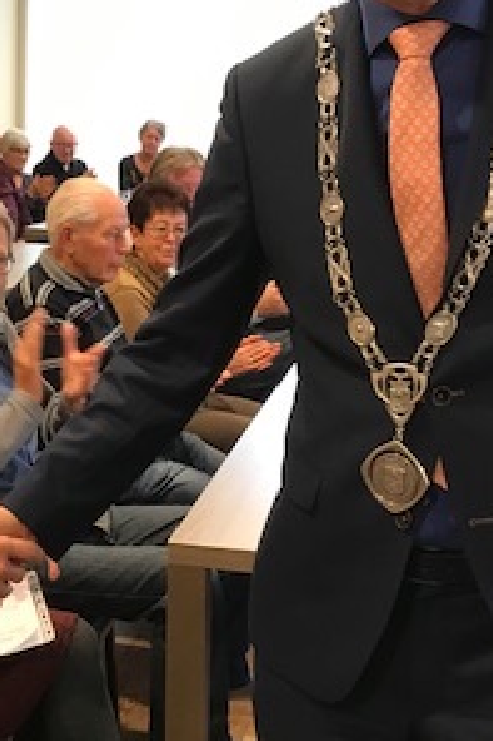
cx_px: 75
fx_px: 1296
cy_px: 401
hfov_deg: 21.2
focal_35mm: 63
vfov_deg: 31.9
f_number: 1.8
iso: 50
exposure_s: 1/17
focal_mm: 3.99
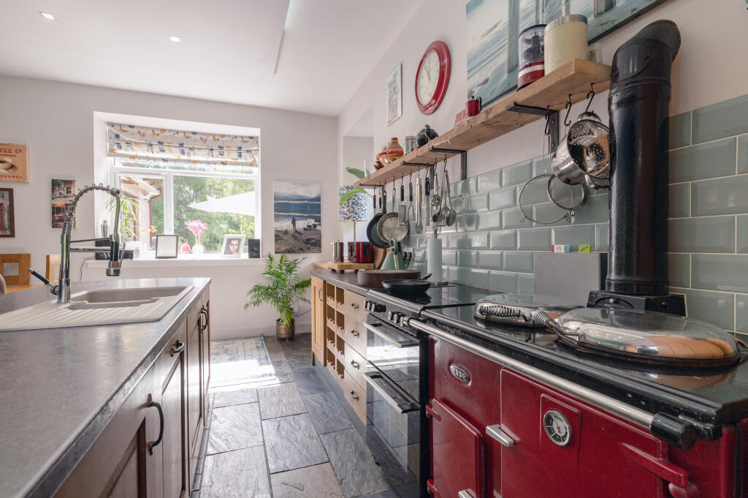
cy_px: 249
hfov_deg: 93.3
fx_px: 353
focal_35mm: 17
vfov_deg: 70.3
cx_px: 374
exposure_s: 1/30
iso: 400
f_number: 8
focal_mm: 17
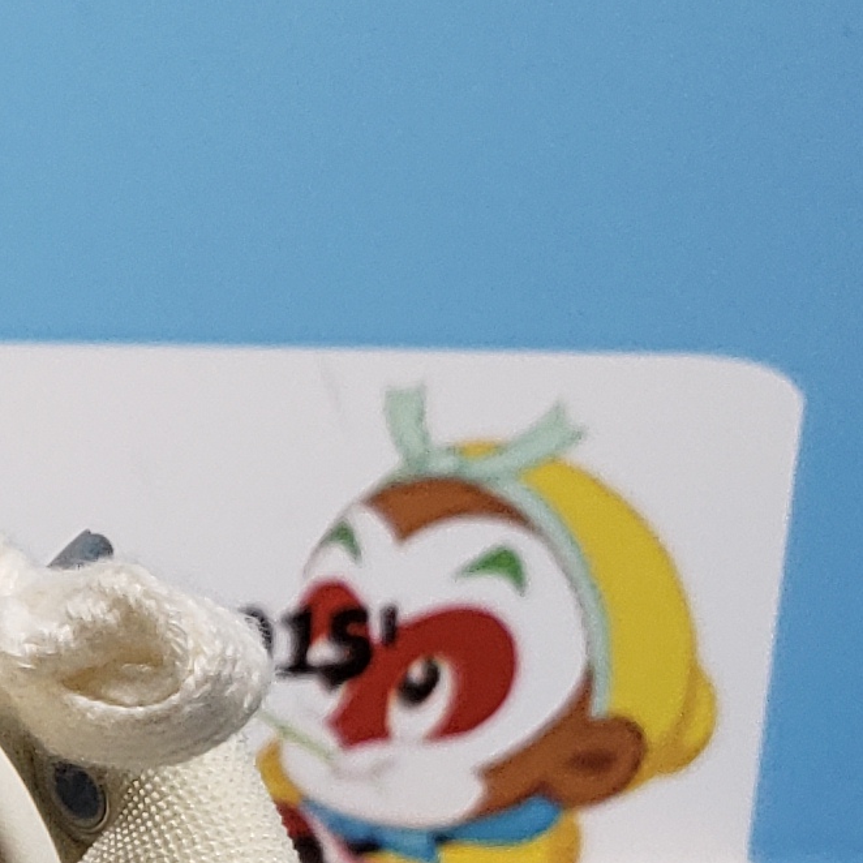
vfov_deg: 11.7
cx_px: -1012
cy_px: 1476
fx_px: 3949
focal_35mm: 140
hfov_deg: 11.0
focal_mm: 4.3
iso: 50
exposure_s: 1/578
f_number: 1.5
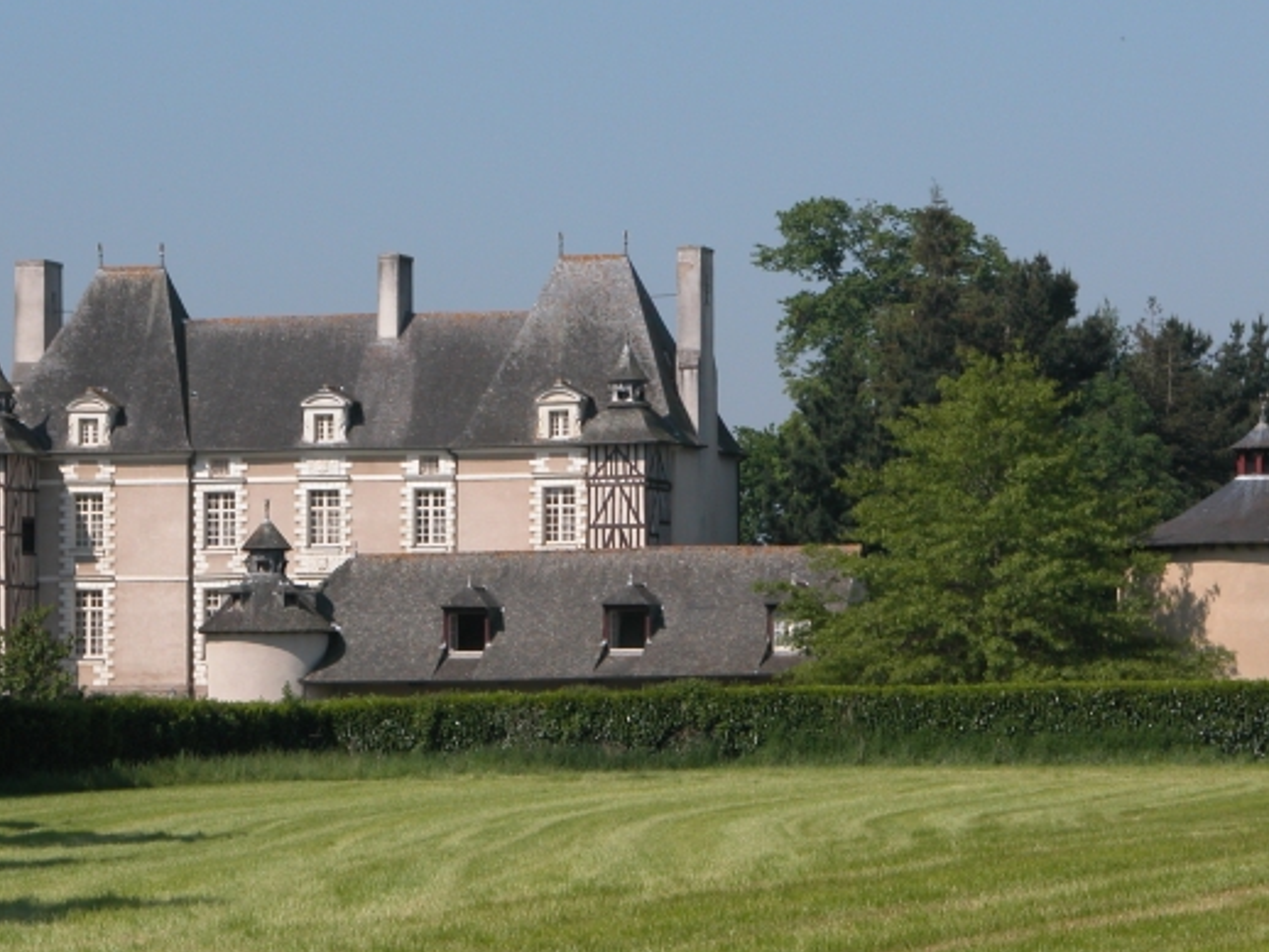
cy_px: 450
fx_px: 7152
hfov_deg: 10.1
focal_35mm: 195
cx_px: 620
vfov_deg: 7.6
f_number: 6.2
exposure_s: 1/477
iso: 100
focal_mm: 37.7
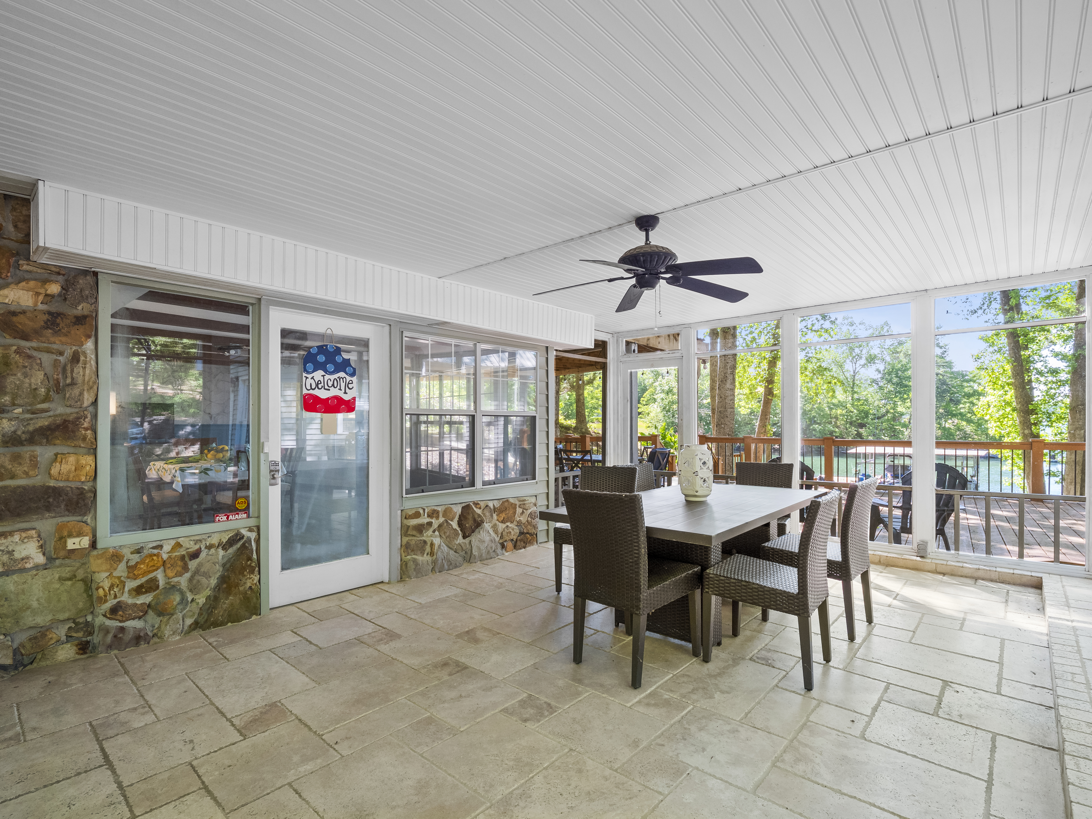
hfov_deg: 94.5
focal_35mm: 16
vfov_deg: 78.1
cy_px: 410
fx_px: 505
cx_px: 546
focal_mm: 8
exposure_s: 1/13
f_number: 5.6
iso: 200
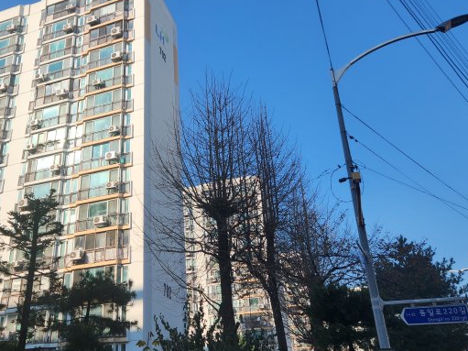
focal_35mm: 36
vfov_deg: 39.5
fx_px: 487
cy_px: 147
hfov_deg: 50.4
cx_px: 156
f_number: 1.8
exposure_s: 1/1619
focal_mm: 5.4
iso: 20
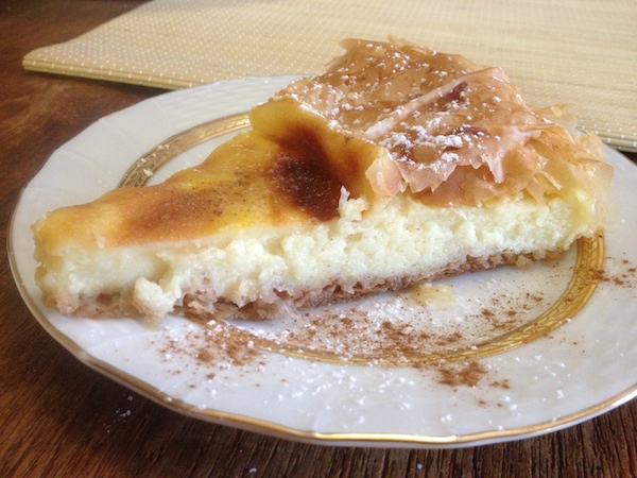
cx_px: 318
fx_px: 644
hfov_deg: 52.6
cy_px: 239
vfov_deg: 40.7
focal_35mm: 35
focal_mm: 4.28
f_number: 2.4
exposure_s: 1/20
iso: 320
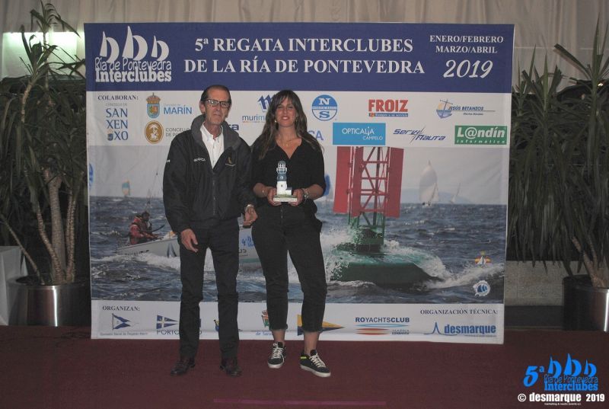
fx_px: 661
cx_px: 304
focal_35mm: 39
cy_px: 204
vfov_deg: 34.4
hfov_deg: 49.5
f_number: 4.2
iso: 200
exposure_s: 1/60
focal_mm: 26
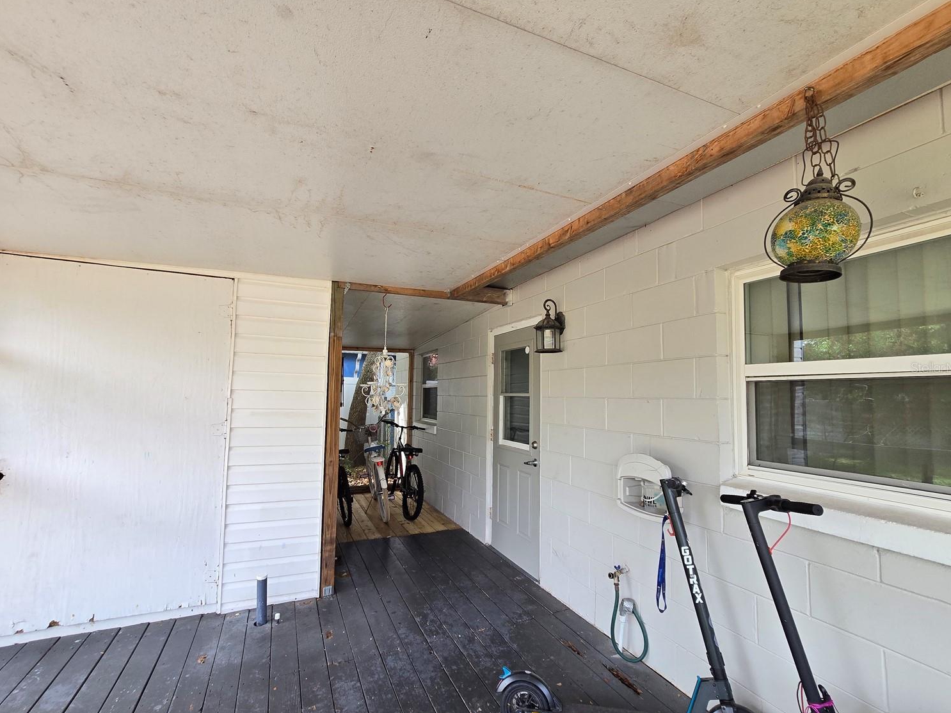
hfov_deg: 102.0
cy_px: 367
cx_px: 460
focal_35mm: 14
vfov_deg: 85.6
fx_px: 385
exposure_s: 1/120
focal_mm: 2.2
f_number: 2.2
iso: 80
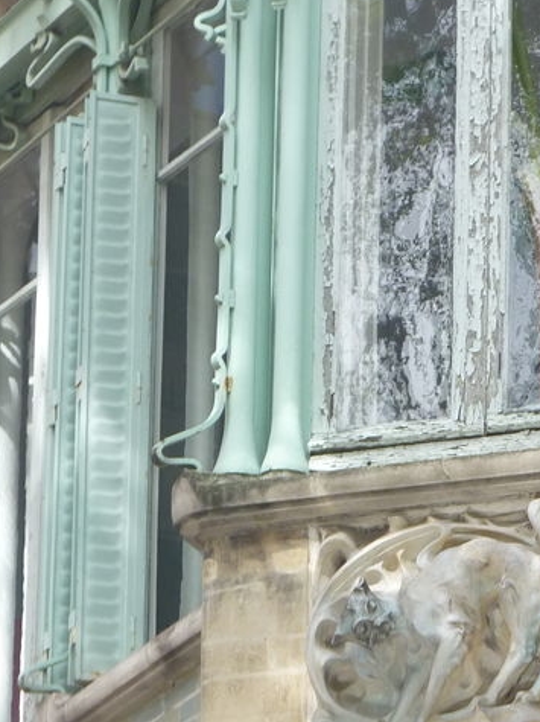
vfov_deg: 5.1
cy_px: 126
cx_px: 505
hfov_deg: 3.8
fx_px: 8098
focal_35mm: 389
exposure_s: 1/125
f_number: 3.7
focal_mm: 32
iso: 160
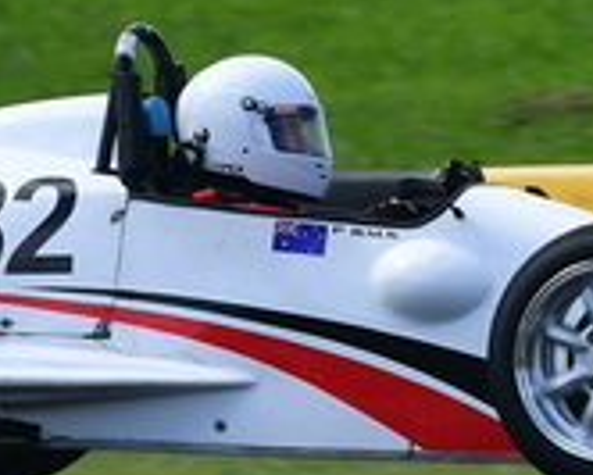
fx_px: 46396
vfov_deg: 0.6
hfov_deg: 0.7
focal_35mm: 2642
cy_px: -62
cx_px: 507
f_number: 11
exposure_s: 1/640
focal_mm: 390
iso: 640
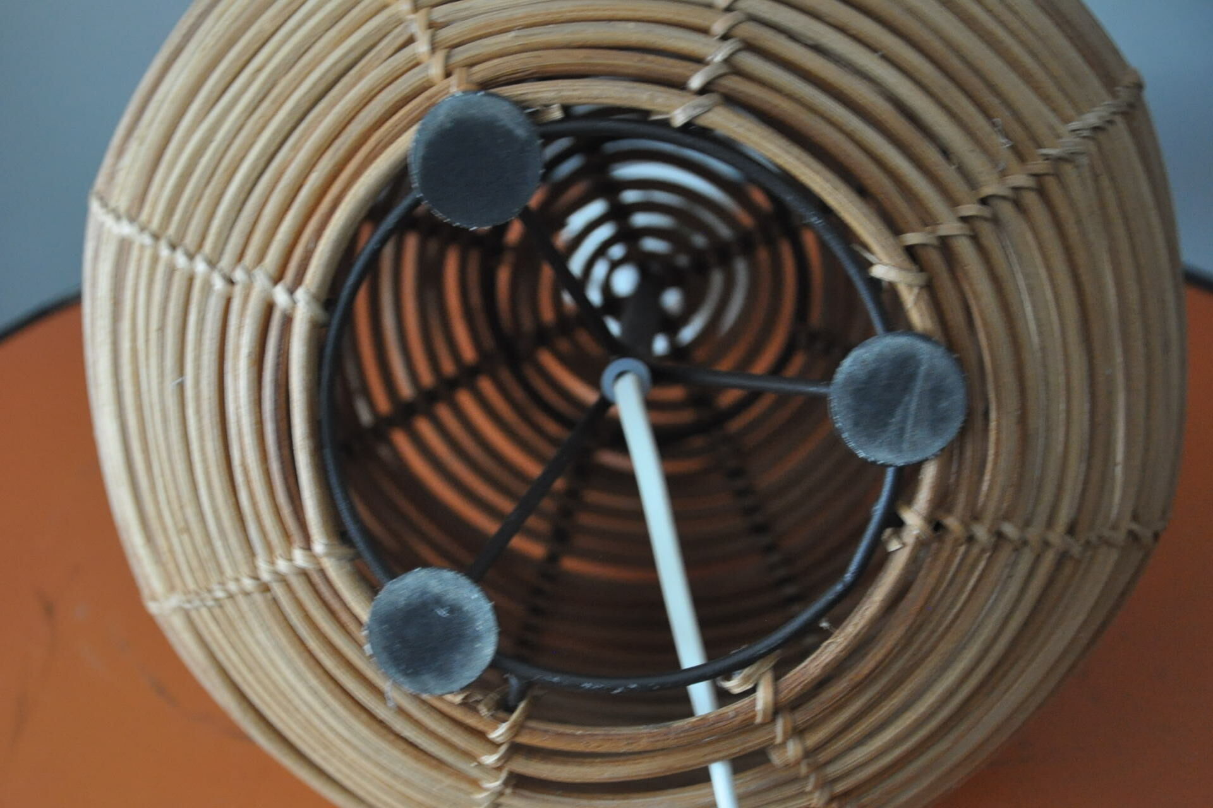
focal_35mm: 87
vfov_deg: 15.7
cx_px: 606
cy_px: 404
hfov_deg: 23.4
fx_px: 2931
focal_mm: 58
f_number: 5
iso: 1600
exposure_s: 1/13
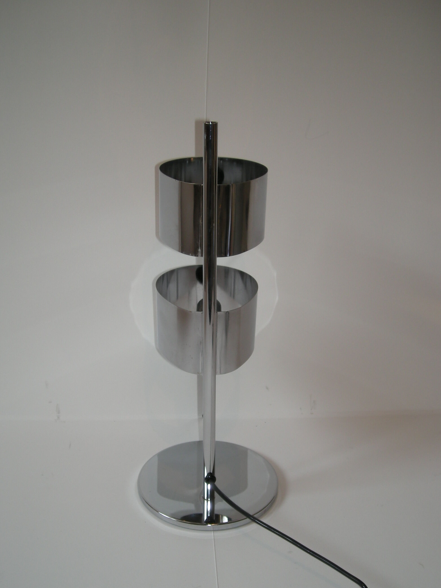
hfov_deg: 35.1
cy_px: 314
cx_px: 226
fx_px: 696
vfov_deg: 45.7
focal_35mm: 41
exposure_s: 1/62.4
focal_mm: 5.7
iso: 50
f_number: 2.8
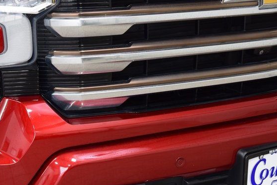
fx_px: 762
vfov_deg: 13.8
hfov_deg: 20.6
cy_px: 86
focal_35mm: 99
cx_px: 163
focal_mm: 36
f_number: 6.3
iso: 640
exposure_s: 1/15
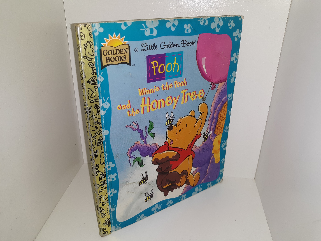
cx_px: 160
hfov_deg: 63.4
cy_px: 120
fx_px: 260
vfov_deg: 49.7
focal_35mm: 28
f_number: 1.7
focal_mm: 3.7
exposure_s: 1/182
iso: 40
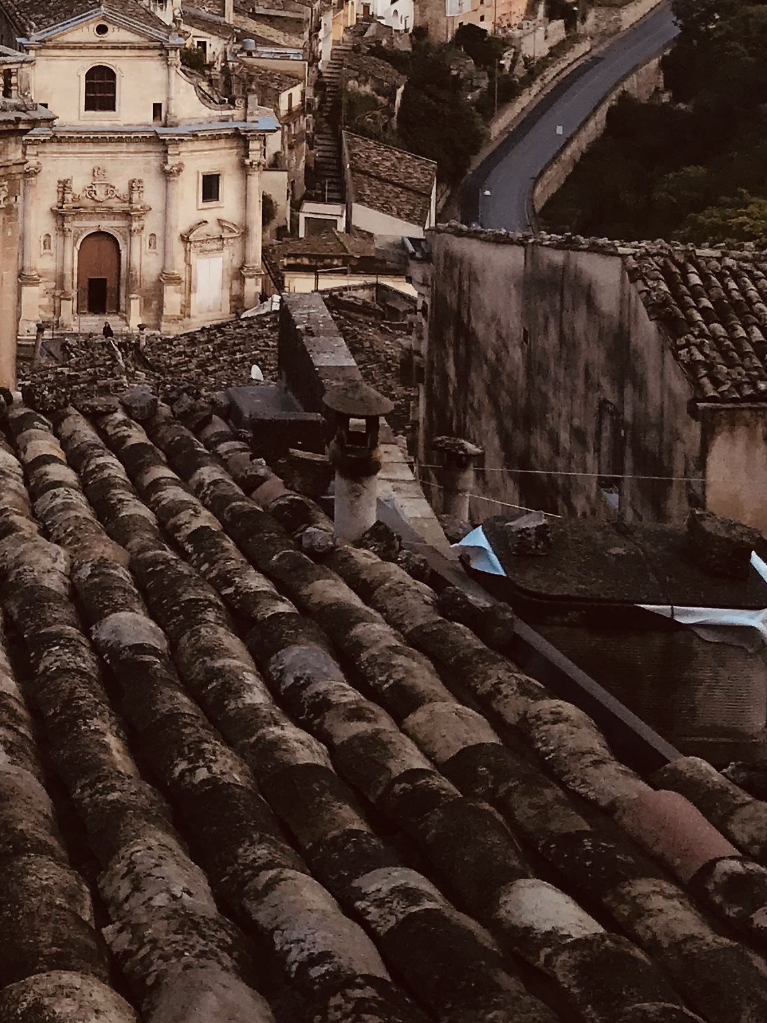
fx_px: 2187
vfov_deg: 23.4
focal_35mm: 74
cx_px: -153
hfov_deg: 18.8
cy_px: -291
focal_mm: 3.99
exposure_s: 1/515
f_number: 1.8
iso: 20
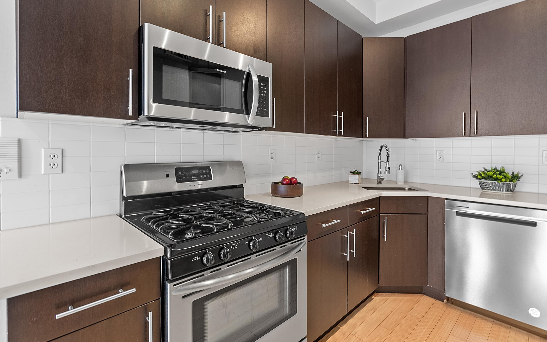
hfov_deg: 94.4
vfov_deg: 67.9
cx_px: 278
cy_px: 157
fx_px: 253
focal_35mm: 17
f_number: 8
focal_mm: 16
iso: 100
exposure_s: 1.3
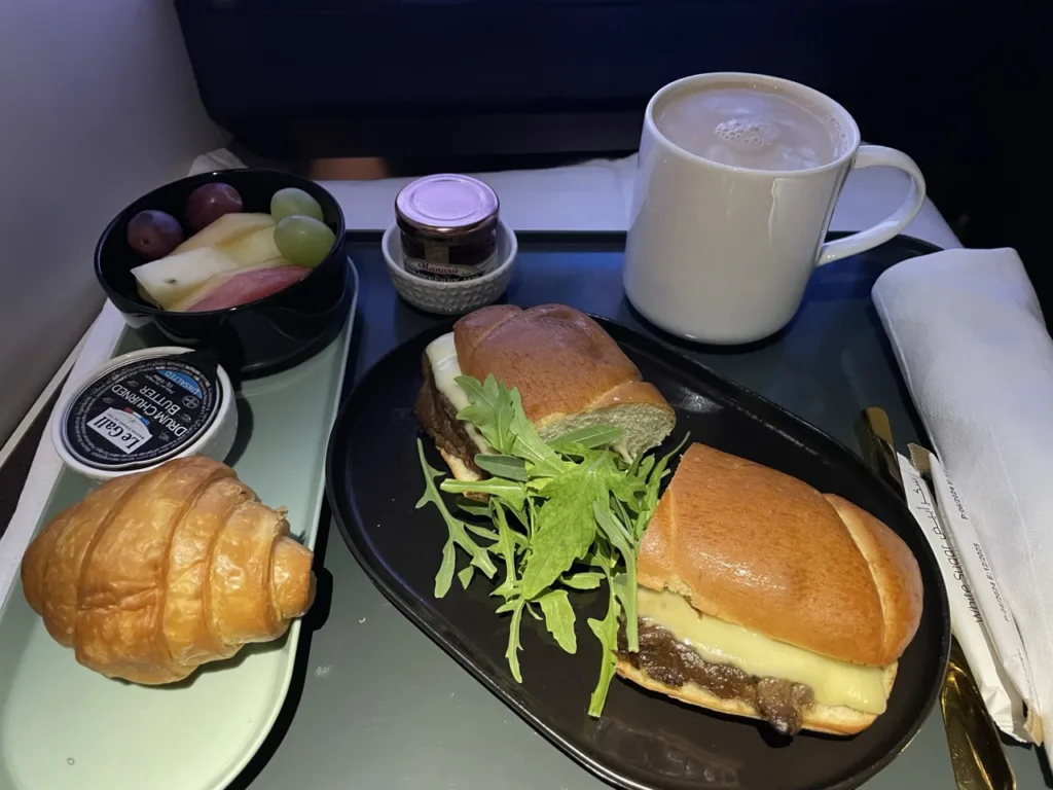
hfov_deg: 67.3
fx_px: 791
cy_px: 395
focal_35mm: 26
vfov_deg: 53.1
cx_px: 526
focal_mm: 4.2
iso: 640
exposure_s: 1/25
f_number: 1.6
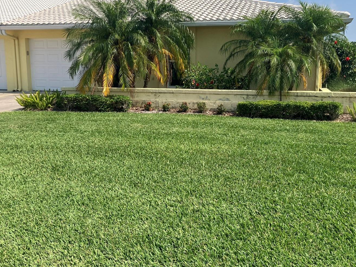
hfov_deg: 53.9
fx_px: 350
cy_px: 110
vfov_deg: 41.6
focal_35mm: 34
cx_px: 195
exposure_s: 1/1675
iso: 32
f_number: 1.8
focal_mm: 3.99
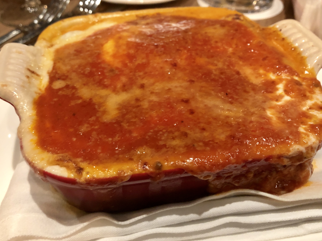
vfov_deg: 41.8
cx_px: 153
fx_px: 316
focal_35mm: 34
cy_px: 110
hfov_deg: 53.9
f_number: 1.8
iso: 160
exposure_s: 1/4
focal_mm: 3.99
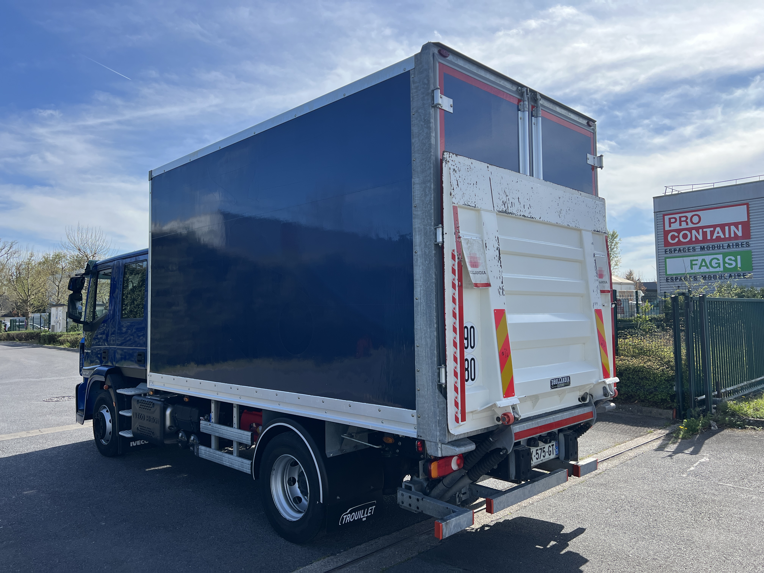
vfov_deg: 53.1
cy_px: 286
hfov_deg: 67.3
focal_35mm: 26
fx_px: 574
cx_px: 382
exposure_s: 1/3460
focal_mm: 5.7
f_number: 1.5
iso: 50
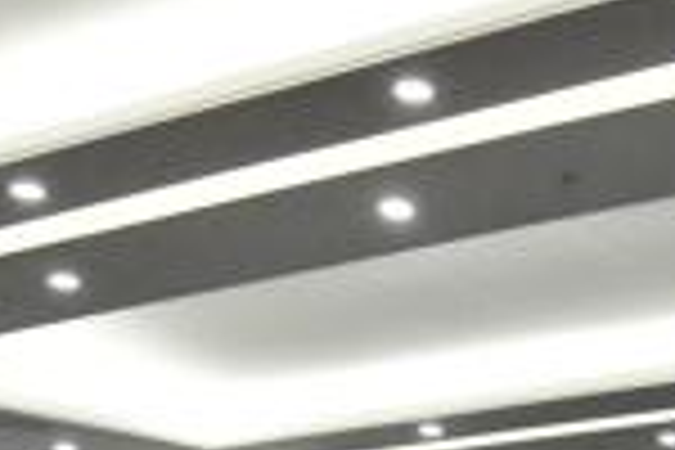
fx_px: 2325
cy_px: 801
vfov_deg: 10.4
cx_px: 1012
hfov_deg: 15.3
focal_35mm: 124
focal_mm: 26
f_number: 11
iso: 20000
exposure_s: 1/500
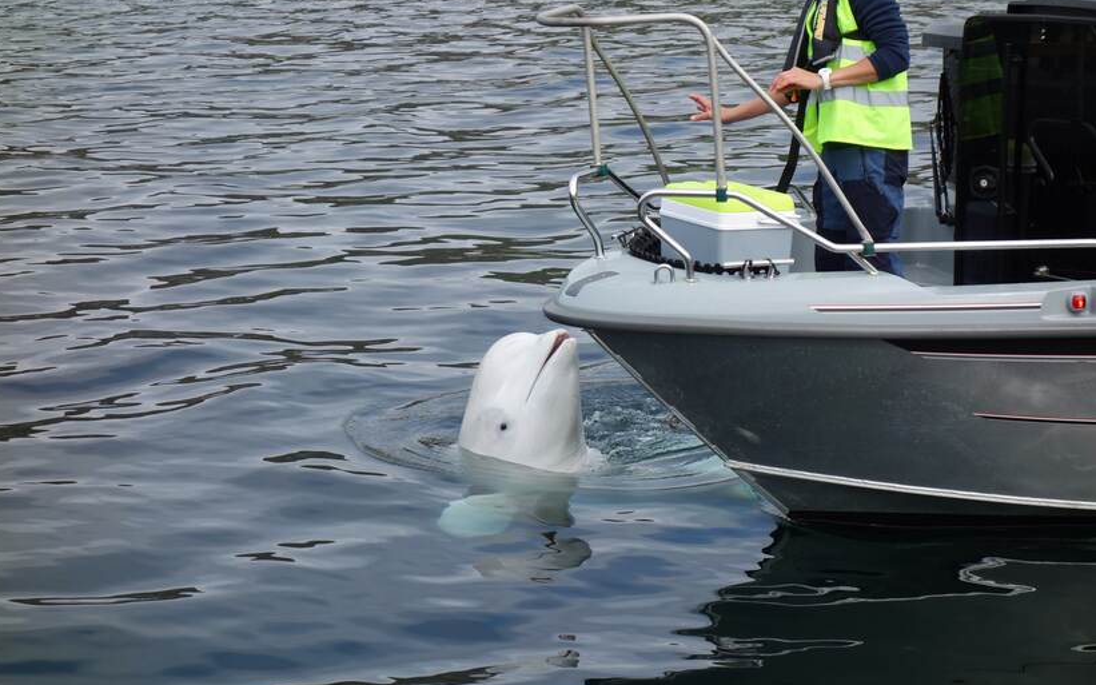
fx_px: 3076
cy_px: 341
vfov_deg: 12.7
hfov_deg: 20.2
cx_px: 546
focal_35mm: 103
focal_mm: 37.1
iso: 125
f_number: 5.6
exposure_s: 1/320
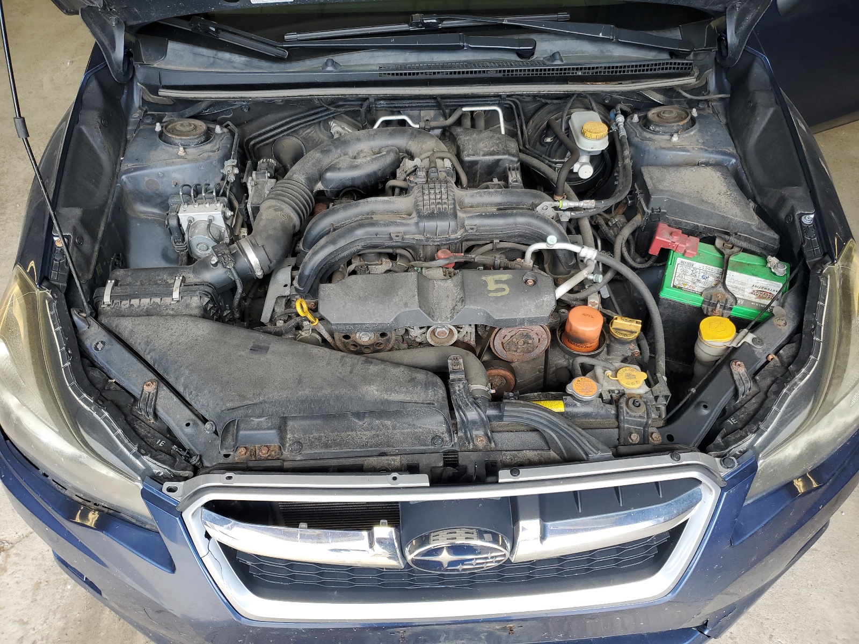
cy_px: 322
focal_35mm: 26
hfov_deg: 67.3
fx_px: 645
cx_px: 430
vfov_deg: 53.1
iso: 50
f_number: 1.5
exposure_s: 1/172
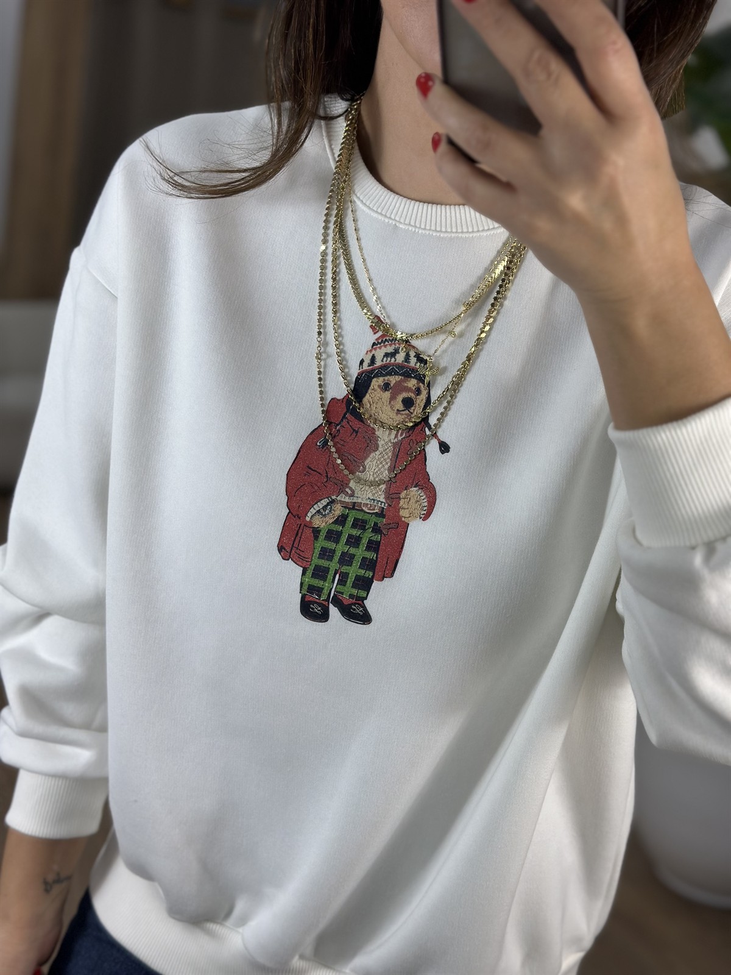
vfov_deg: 39.7
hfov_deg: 30.3
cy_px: 488
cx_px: 366
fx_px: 1352
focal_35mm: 48
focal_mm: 6.86
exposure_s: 1/414
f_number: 1.78
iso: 80
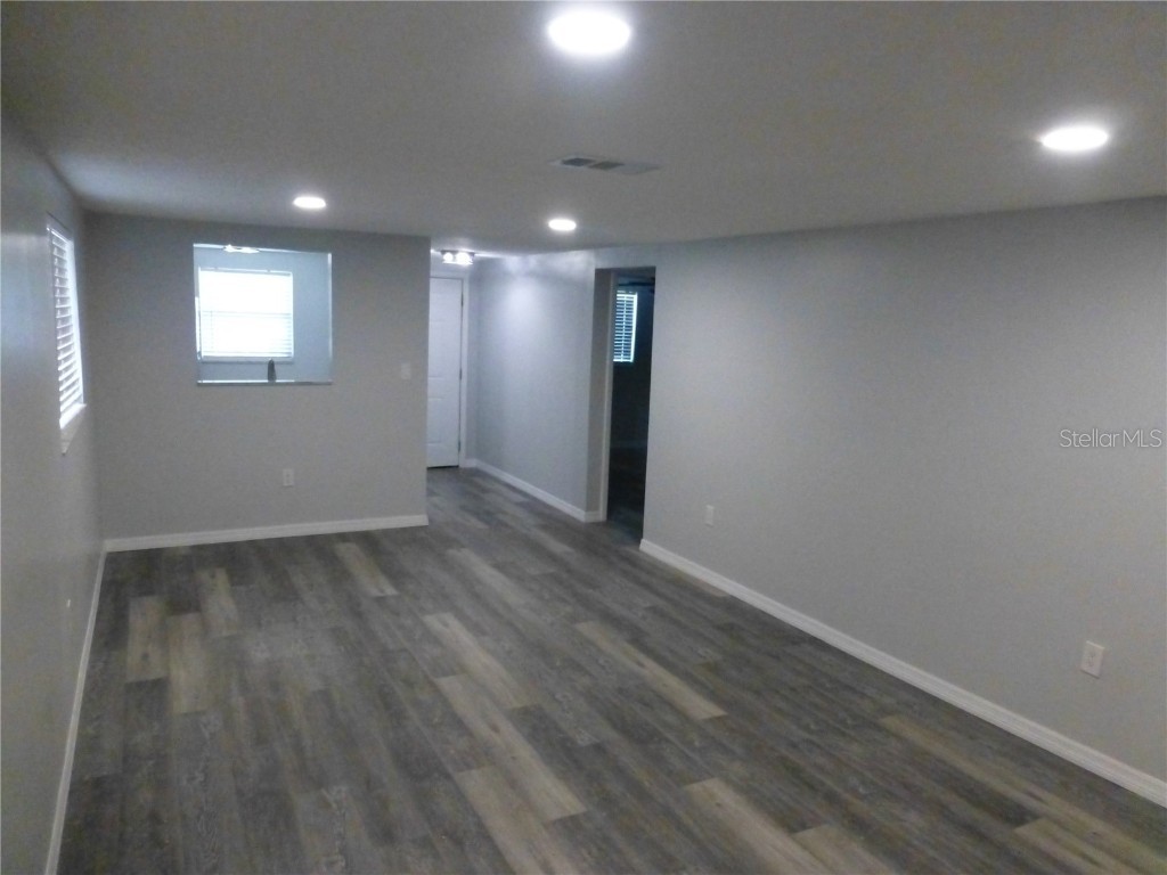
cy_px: 438
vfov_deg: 56.8
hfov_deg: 71.6
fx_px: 809
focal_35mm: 24
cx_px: 584
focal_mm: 4.3
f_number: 3.3
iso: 1600
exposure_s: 1/160
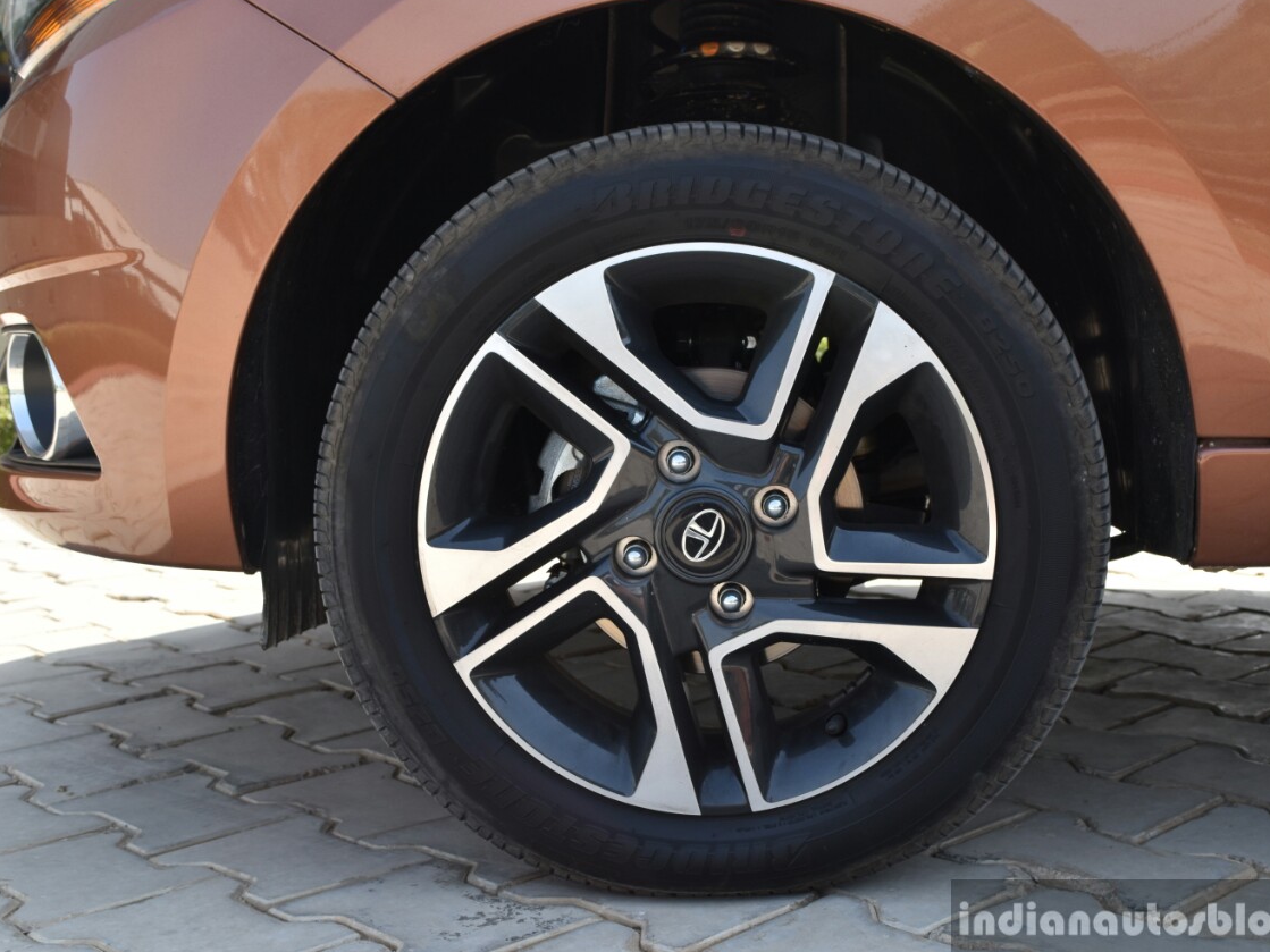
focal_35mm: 45
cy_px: 475
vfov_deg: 32.5
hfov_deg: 42.4
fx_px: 1634
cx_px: 686
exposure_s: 1/250
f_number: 8
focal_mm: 27
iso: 280
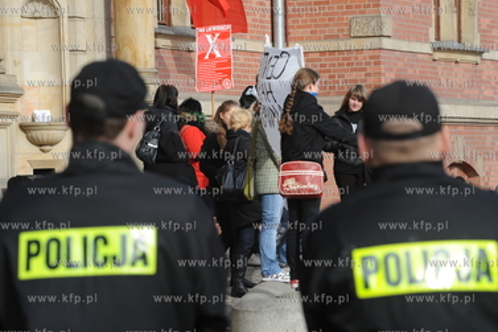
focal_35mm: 191
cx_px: 259
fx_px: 2641
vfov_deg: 7.2
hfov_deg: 10.8
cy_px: 172
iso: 400
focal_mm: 180
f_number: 10
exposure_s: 1/400
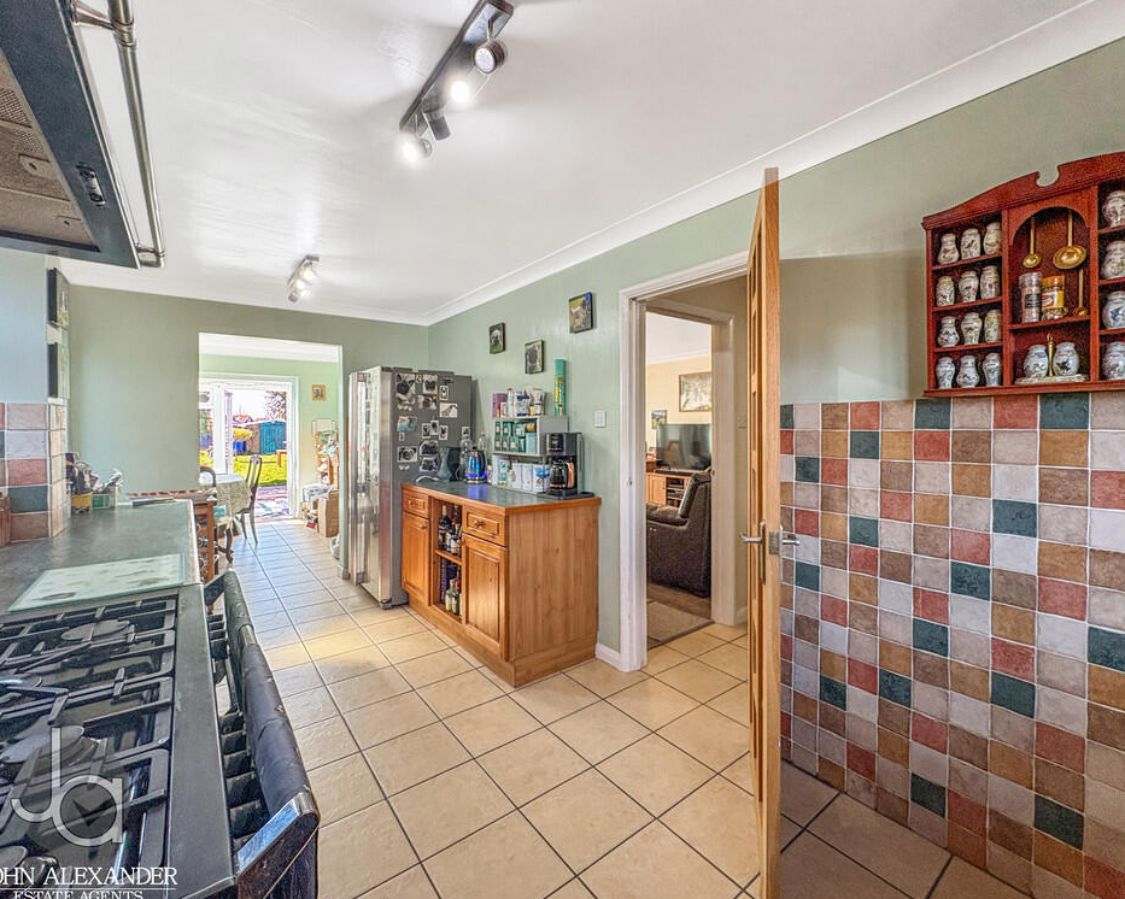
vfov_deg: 84.0
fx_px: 499
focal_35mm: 15
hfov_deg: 96.7
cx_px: 592
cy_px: 441
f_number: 2.2
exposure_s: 1/100
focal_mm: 2.22
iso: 250
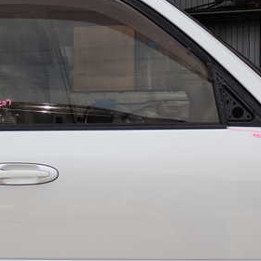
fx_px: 614
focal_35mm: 72
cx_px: 107
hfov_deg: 24.0
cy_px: 161
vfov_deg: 23.9
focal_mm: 6.83
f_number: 3.5
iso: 100
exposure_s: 1/800
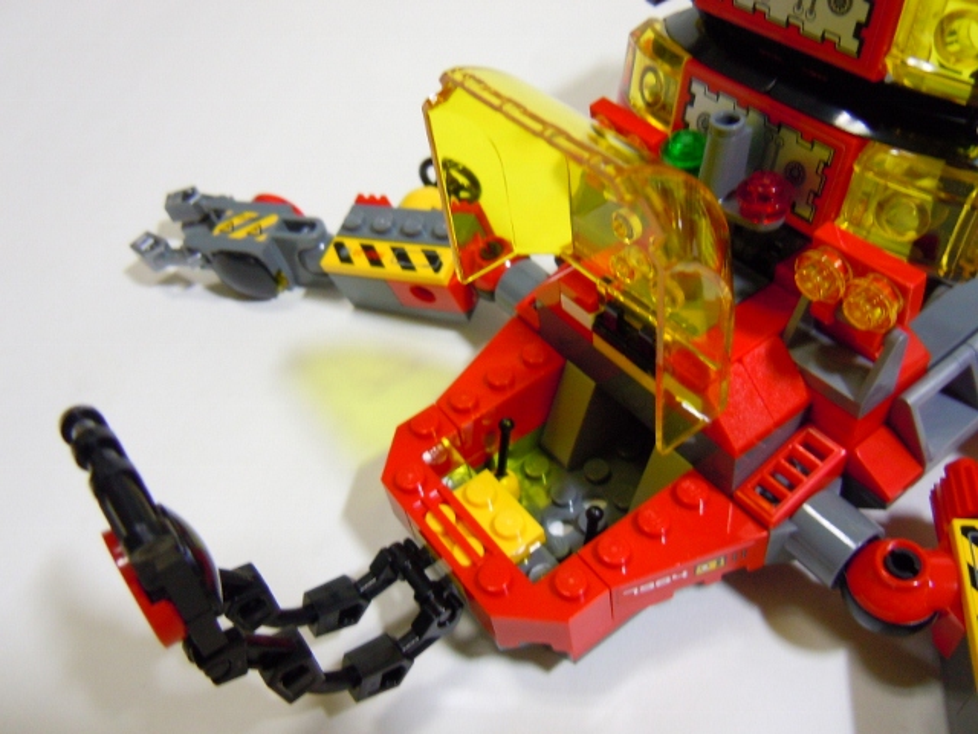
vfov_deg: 46.8
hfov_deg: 60.0
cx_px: 489
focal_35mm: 30
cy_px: 367
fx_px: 848
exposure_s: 1/10
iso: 400
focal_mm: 5.4
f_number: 3.5
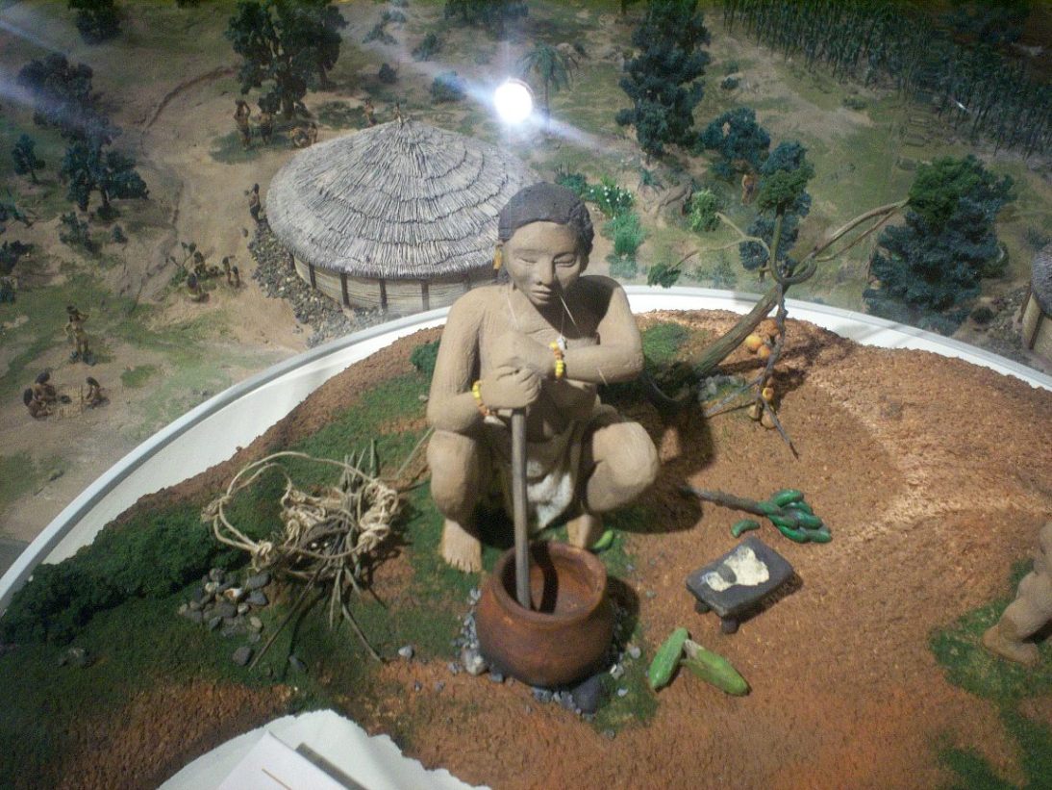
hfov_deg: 51.3
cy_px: 395
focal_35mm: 36
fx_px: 1094
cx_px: 526
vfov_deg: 39.7
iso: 200
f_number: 4.5
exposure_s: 1/8
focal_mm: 6
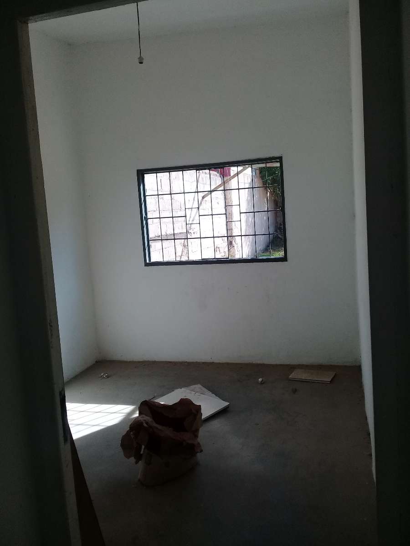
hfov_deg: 45.4
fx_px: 490
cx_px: 205
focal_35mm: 31
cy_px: 273
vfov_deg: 58.4
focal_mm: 3.3
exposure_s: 1/328
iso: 64
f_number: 2.2
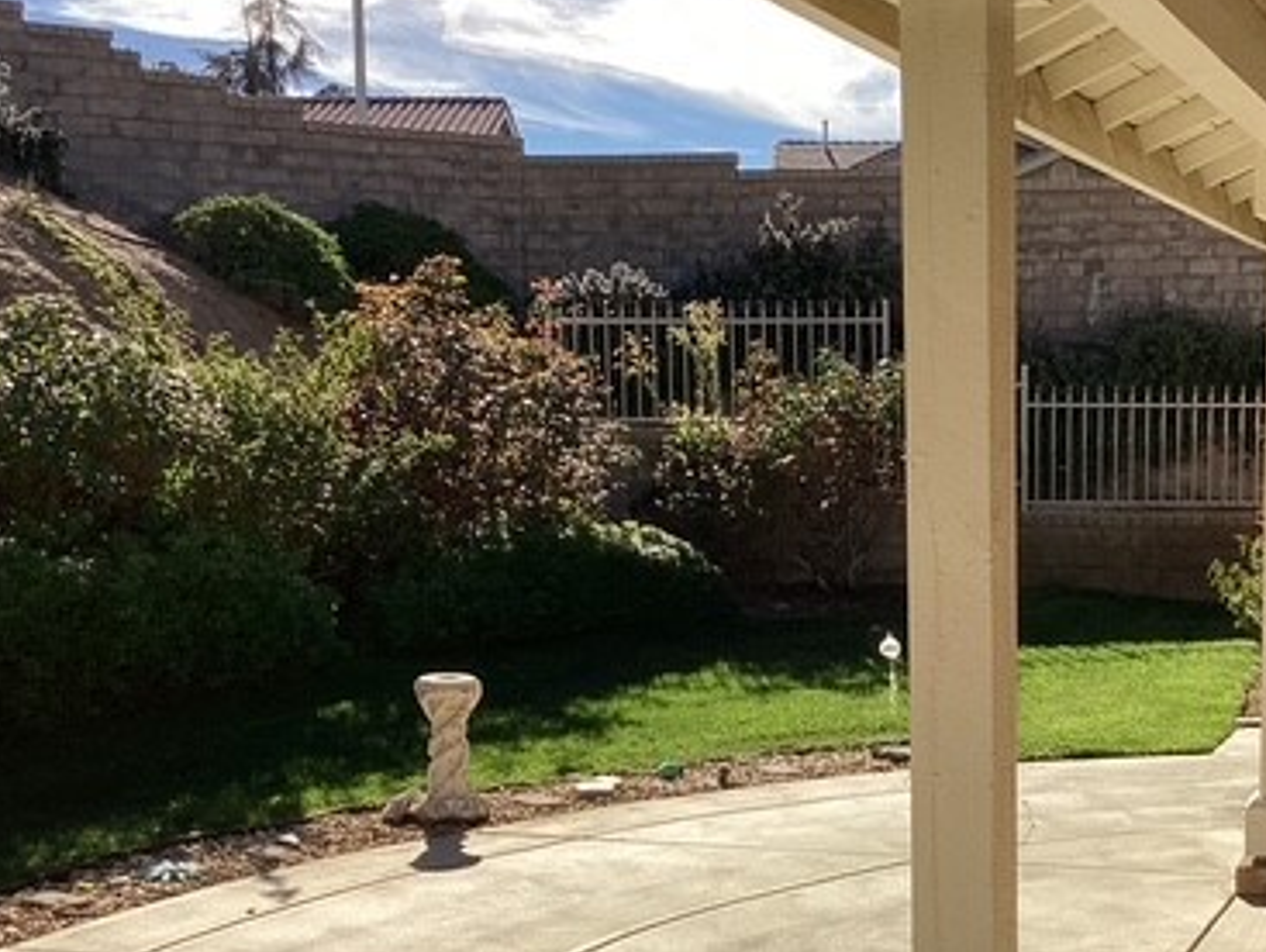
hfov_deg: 35.1
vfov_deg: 26.9
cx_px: 855
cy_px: 662
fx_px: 1977
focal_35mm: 54
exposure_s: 1/1773
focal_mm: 3.3
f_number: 2.4
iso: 25
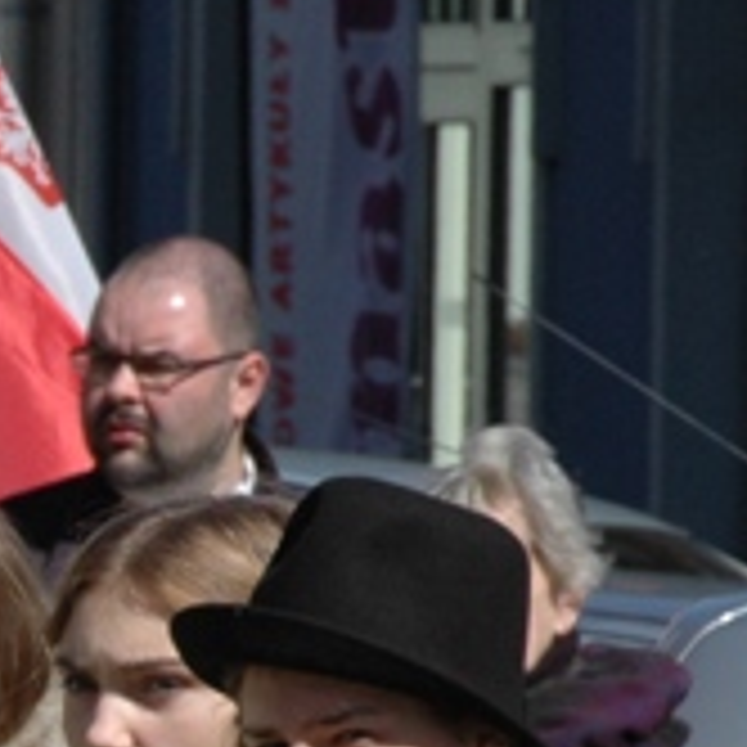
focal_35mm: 1229
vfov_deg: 1.4
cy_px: 860
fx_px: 30005
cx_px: -477
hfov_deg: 1.4
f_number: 18
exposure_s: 1/320
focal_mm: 200
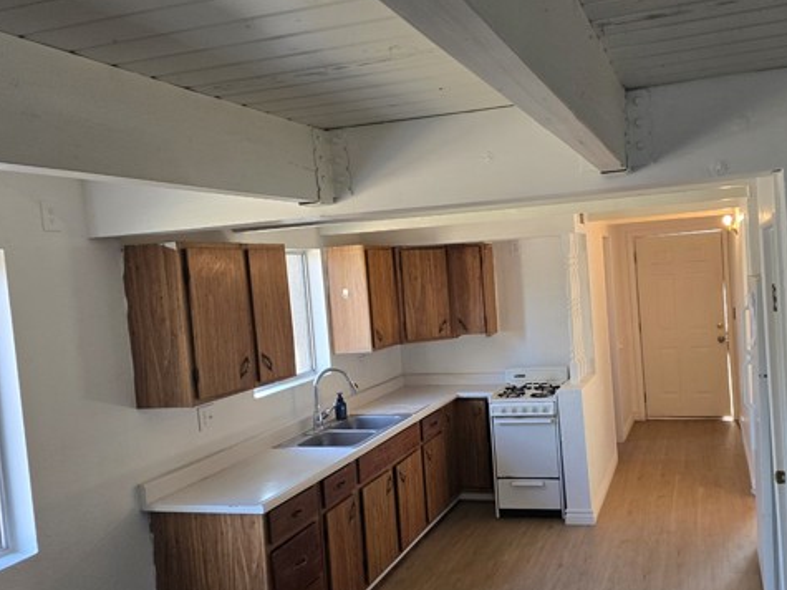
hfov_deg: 57.6
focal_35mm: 31
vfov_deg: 45.4
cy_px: 310
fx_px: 705
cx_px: 492
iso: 250
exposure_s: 1/120
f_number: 1.7
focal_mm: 6.3
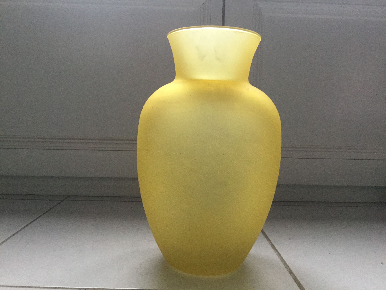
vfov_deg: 45.4
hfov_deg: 58.4
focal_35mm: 31
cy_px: 145
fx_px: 346
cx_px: 193
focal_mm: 3.3
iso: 160
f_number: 2.4
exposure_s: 1/33
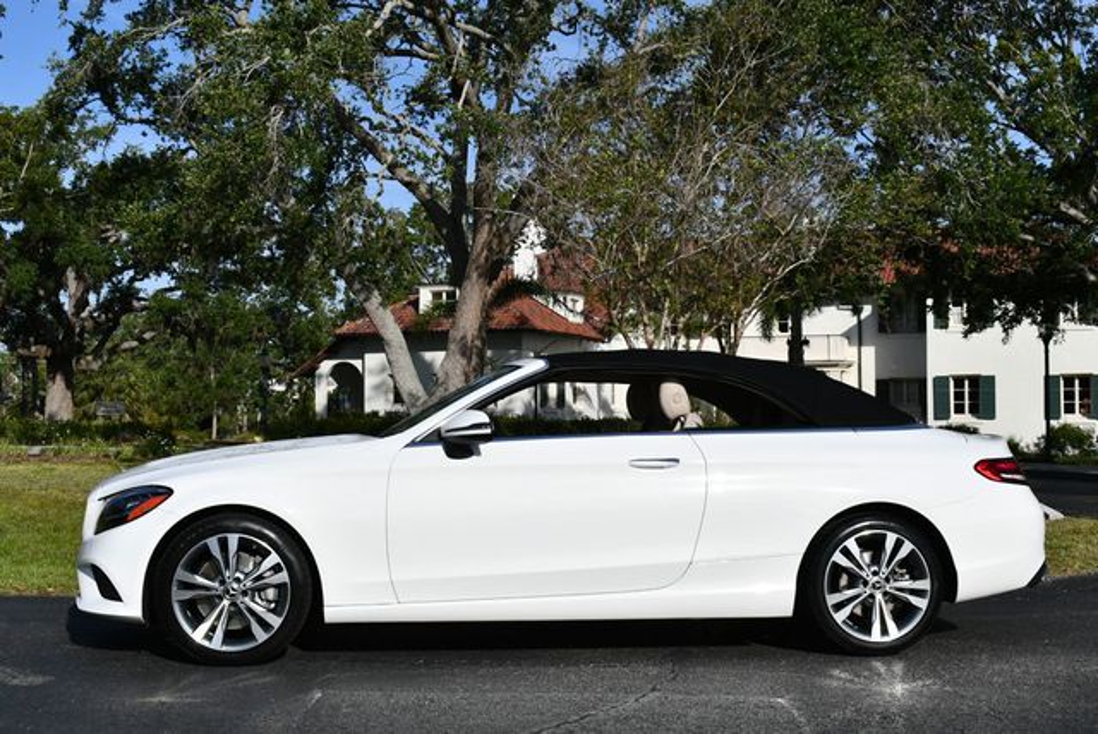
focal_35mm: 48
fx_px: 1465
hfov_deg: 41.1
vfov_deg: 28.1
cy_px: 367
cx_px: 549
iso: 100
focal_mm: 24
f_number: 10
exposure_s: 1/400
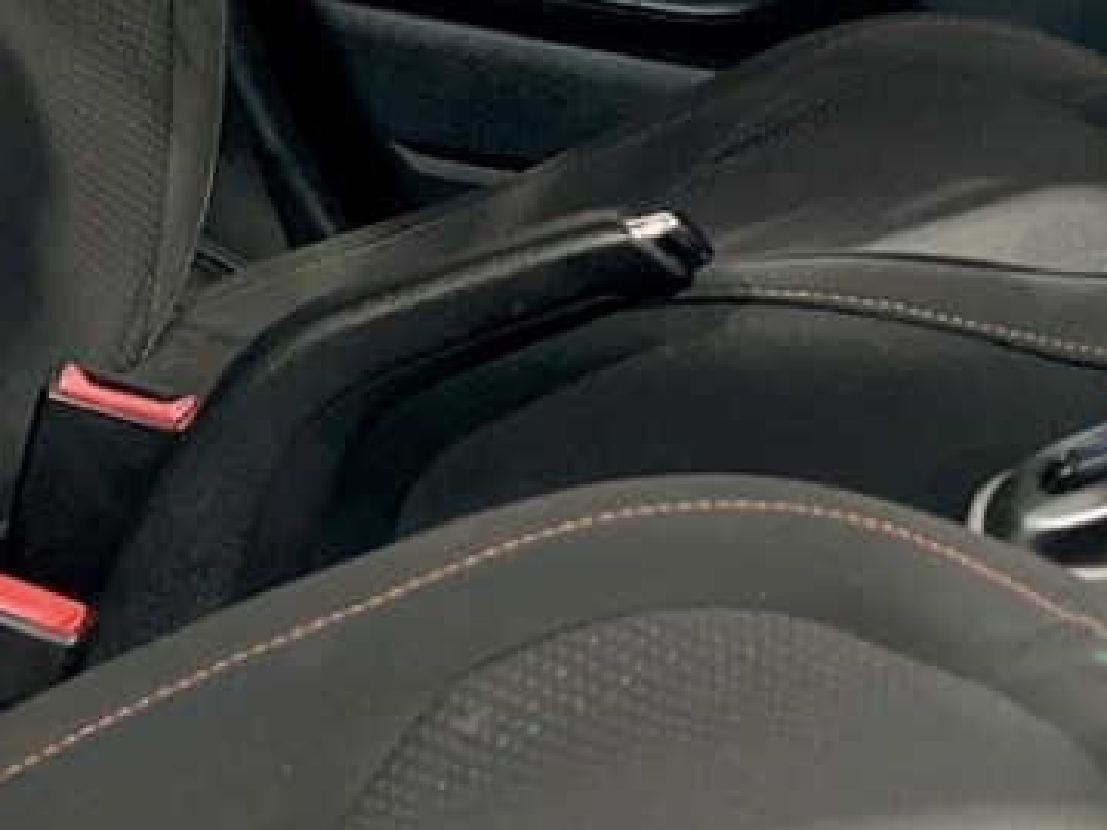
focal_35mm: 139
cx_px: 888
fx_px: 4444
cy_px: -321
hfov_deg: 14.1
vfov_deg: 10.4
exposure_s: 1/60
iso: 320
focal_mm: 5.7
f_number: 1.5
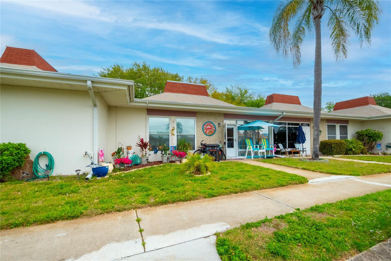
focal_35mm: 15
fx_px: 163
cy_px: 130
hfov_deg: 100.4
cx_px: 196
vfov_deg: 77.3
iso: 400
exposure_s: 1/5000
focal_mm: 10
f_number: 8
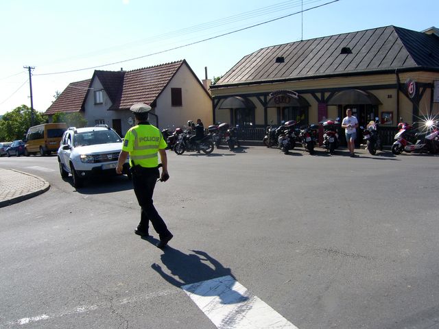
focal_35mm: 28
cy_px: 164
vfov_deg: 49.7
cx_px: 220
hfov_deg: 63.4
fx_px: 355
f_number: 7.1
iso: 50
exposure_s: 1/250
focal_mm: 7.4
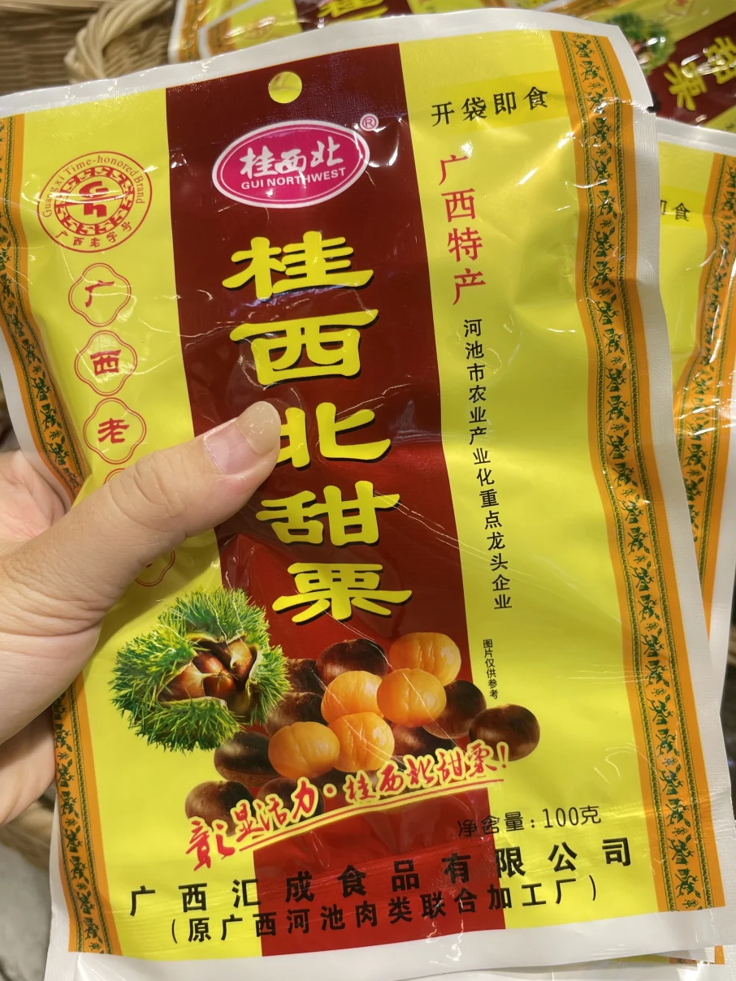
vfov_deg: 58.4
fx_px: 879
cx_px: 347
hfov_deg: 45.4
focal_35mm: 31
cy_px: 486
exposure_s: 1/130
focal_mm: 4.2
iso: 32
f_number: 1.6
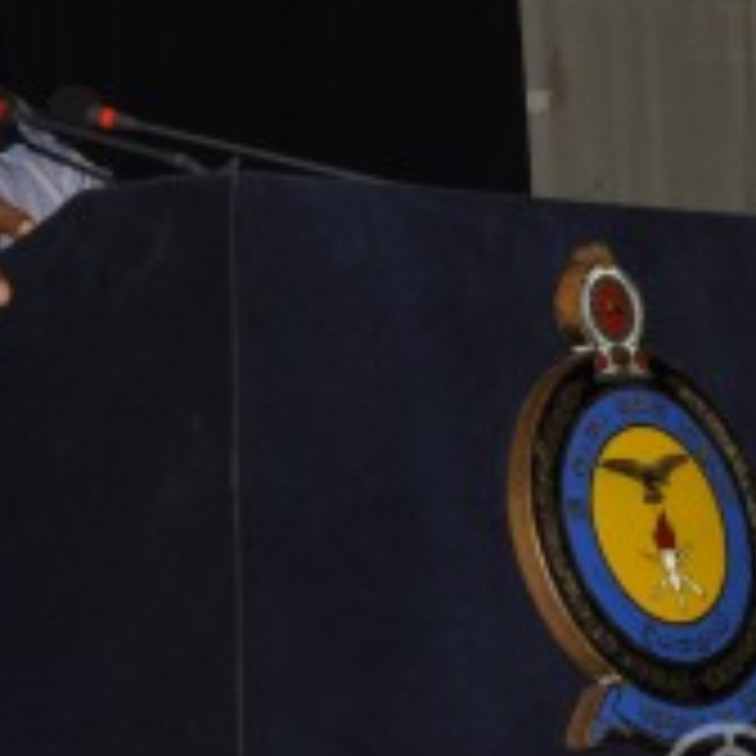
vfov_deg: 12.8
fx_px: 3360
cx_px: 788
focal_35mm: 136
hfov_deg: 12.7
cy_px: 184
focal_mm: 30
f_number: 9
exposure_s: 1/60
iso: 400
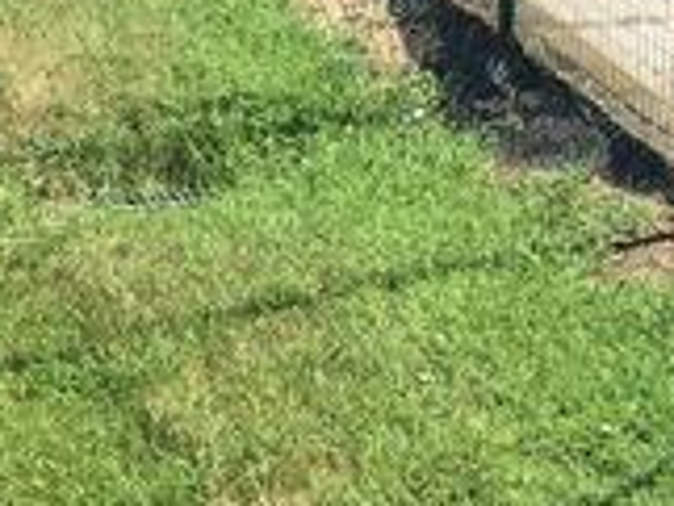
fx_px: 2631
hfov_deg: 14.4
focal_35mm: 135
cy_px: -491
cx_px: 615
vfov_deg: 10.2
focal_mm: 4.15
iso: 32
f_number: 2.2
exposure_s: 1/942
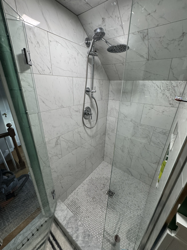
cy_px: 125
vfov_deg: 102.1
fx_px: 101
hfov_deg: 85.7
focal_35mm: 14
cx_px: 94
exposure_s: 1/120
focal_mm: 2.22
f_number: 2.2
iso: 200
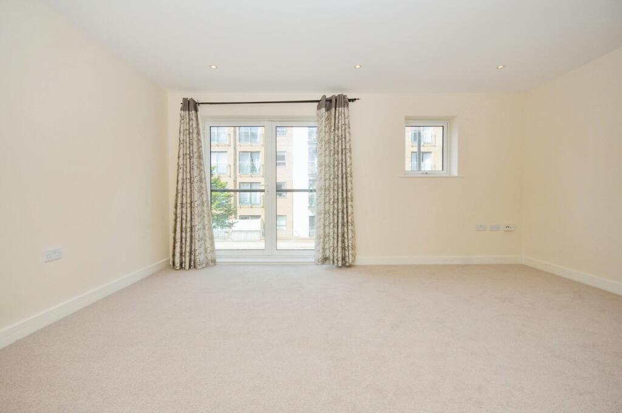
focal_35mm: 15
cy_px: 206
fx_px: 259
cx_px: 311
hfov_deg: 100.4
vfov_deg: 77.2
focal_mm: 10
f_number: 7.1
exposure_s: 1/200
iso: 500
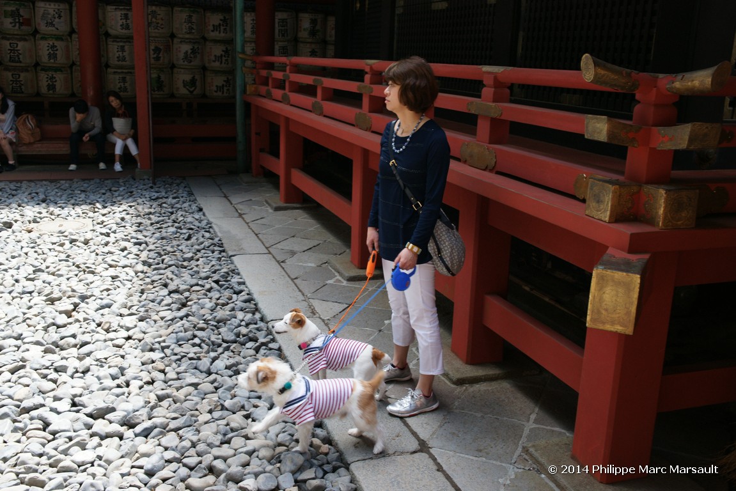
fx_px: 716
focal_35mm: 35
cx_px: 368
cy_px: 246
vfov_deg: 37.9
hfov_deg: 54.4
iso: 400
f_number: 8
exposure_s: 1/60
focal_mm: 35
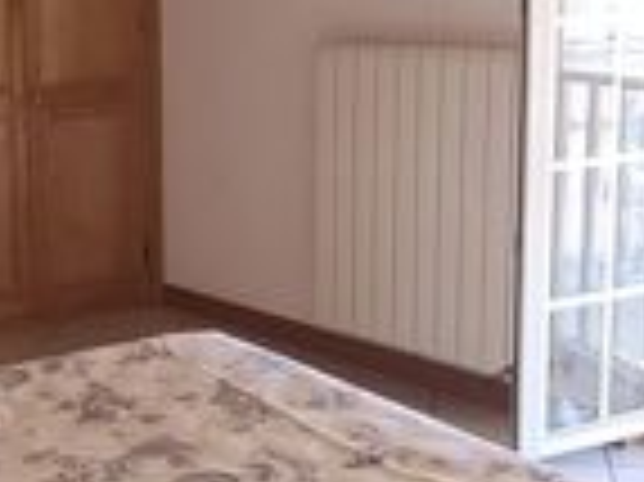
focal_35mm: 64
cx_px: 169
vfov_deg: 22.8
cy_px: 176
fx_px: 1190
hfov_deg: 29.8
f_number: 2.2
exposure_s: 1/50
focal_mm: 2.2
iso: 200
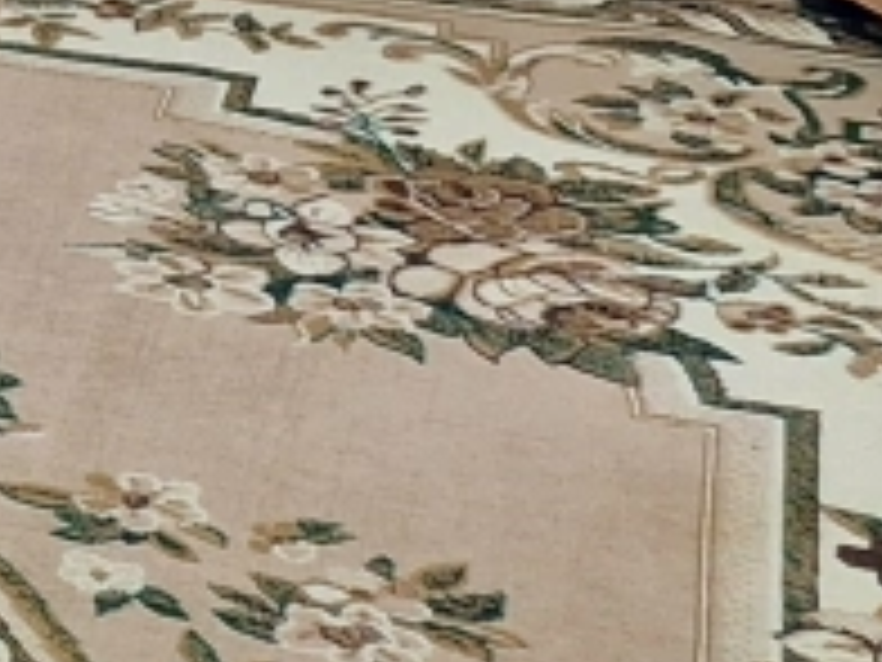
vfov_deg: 8.6
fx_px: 3745
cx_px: -1750
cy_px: -1223
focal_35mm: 147
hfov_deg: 10.1
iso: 200
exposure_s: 1/50
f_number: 1.8
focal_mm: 5.54
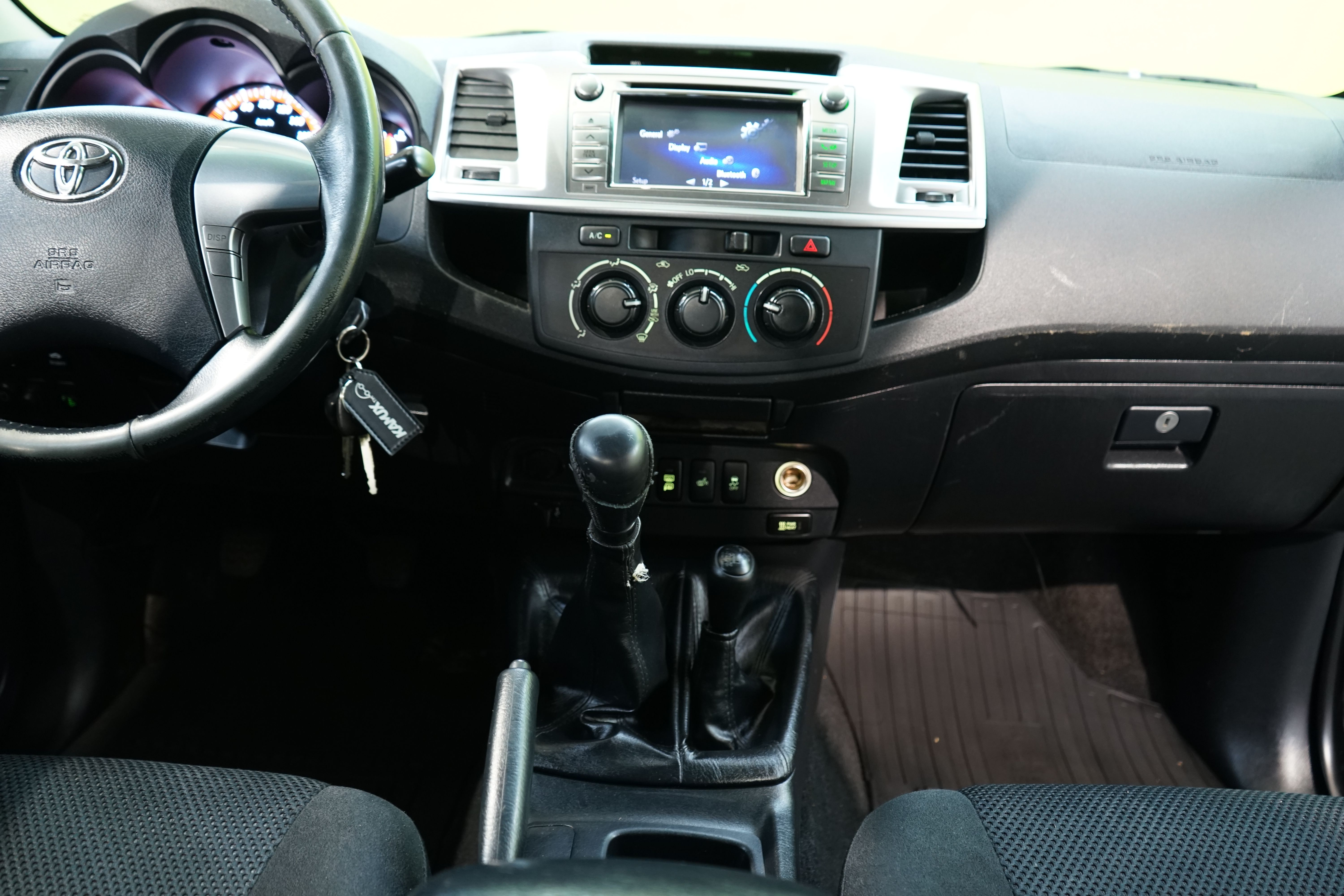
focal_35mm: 30
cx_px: 672
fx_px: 1120
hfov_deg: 61.9
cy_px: 448
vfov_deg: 43.6
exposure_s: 1/8
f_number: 4
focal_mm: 30
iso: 1250
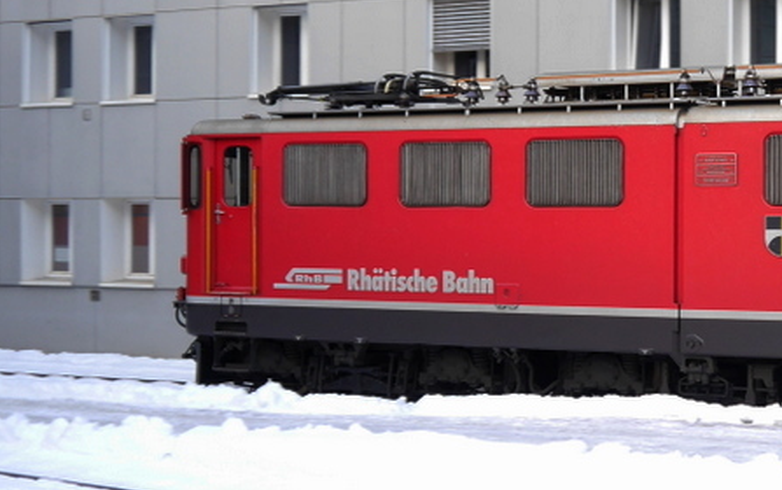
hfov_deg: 26.4
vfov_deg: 17.9
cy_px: 220
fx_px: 1557
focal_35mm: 73
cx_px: 815
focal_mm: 14
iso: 250
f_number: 3.5
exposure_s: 1/125
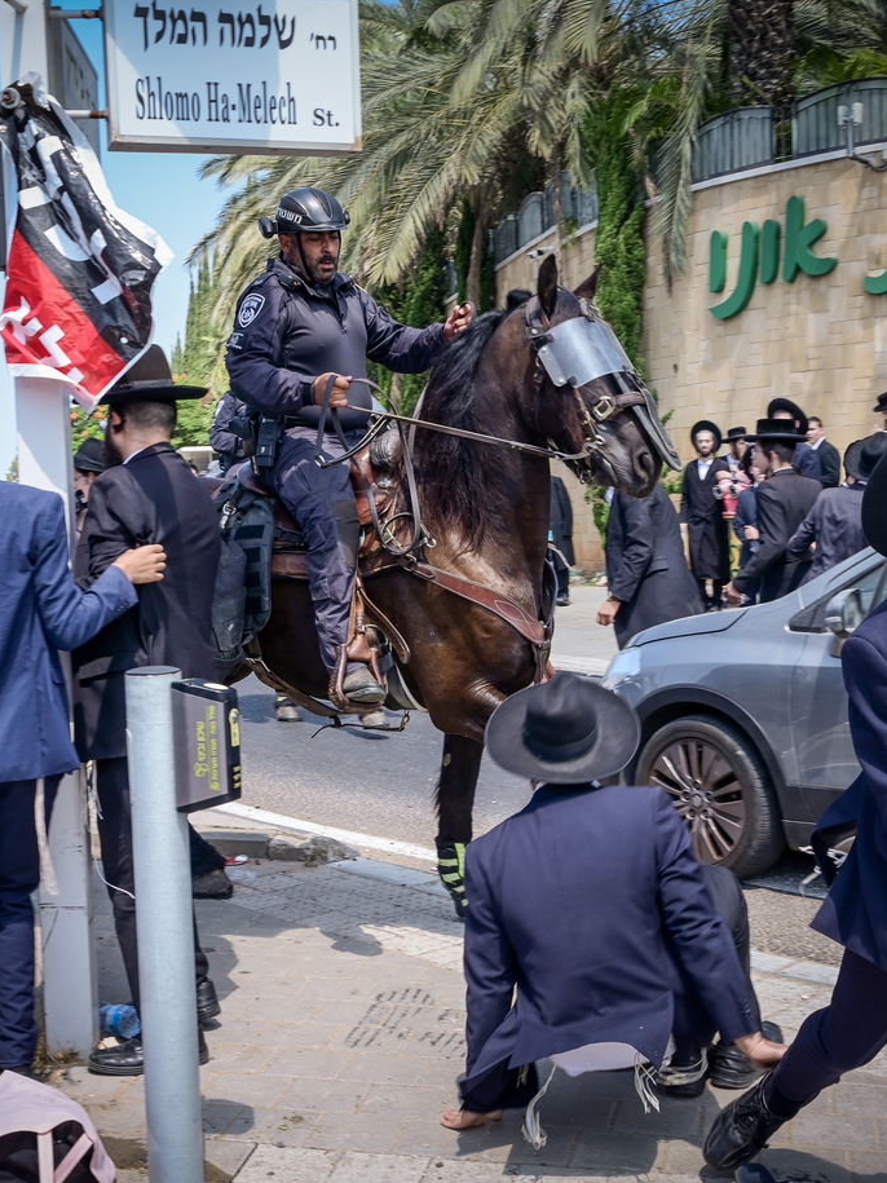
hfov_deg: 29.1
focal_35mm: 50
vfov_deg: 38.2
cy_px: 588
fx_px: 1709
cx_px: 434
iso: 250
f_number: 9
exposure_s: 1/250
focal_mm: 34
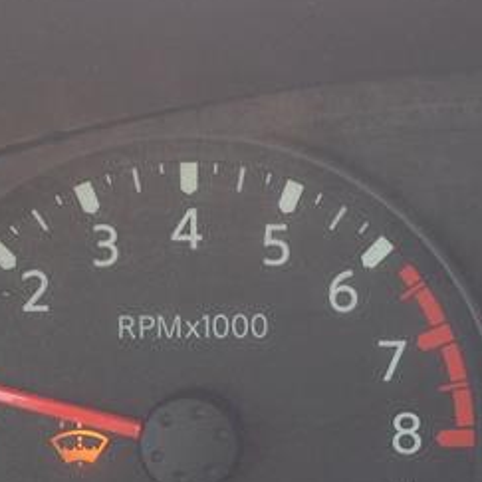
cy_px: 399
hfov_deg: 14.0
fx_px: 1938
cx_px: 450
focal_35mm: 123
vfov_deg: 14.1
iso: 50
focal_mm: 4.13
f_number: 2.4
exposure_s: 1/60
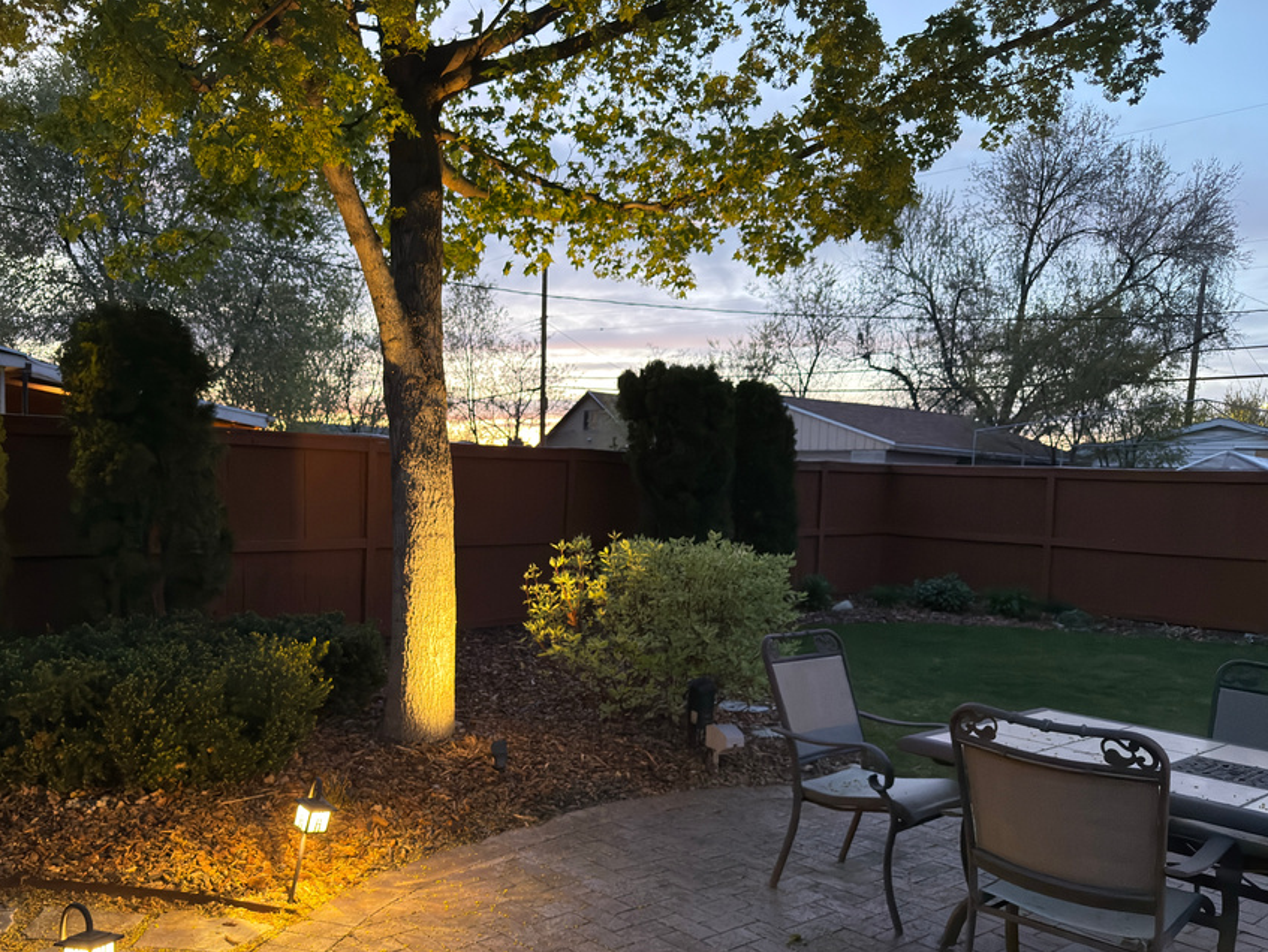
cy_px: 560
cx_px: 513
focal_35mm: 29
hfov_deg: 61.2
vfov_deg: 48.0
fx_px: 1063
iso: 640
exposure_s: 1/30
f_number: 1.78
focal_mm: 6.76
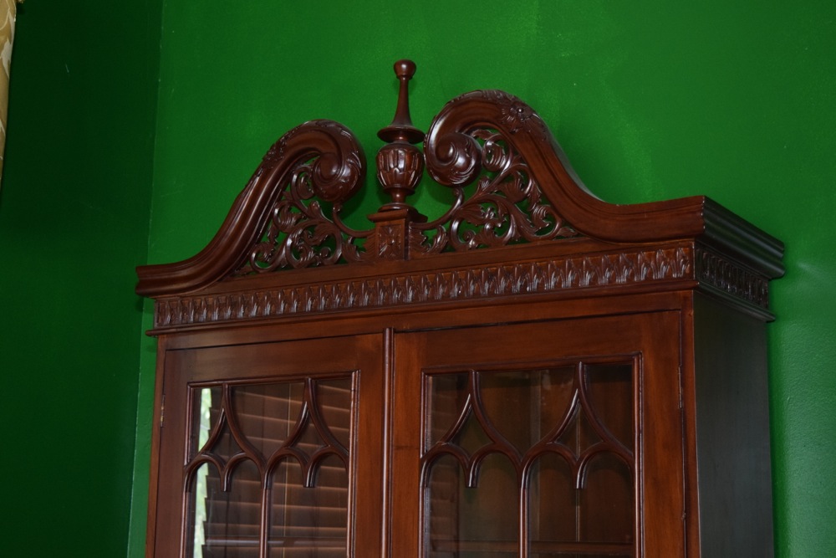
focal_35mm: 57
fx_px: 1324
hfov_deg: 35.0
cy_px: 279
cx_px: 418
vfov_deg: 23.8
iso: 1800
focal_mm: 38
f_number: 4.8
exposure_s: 1/60
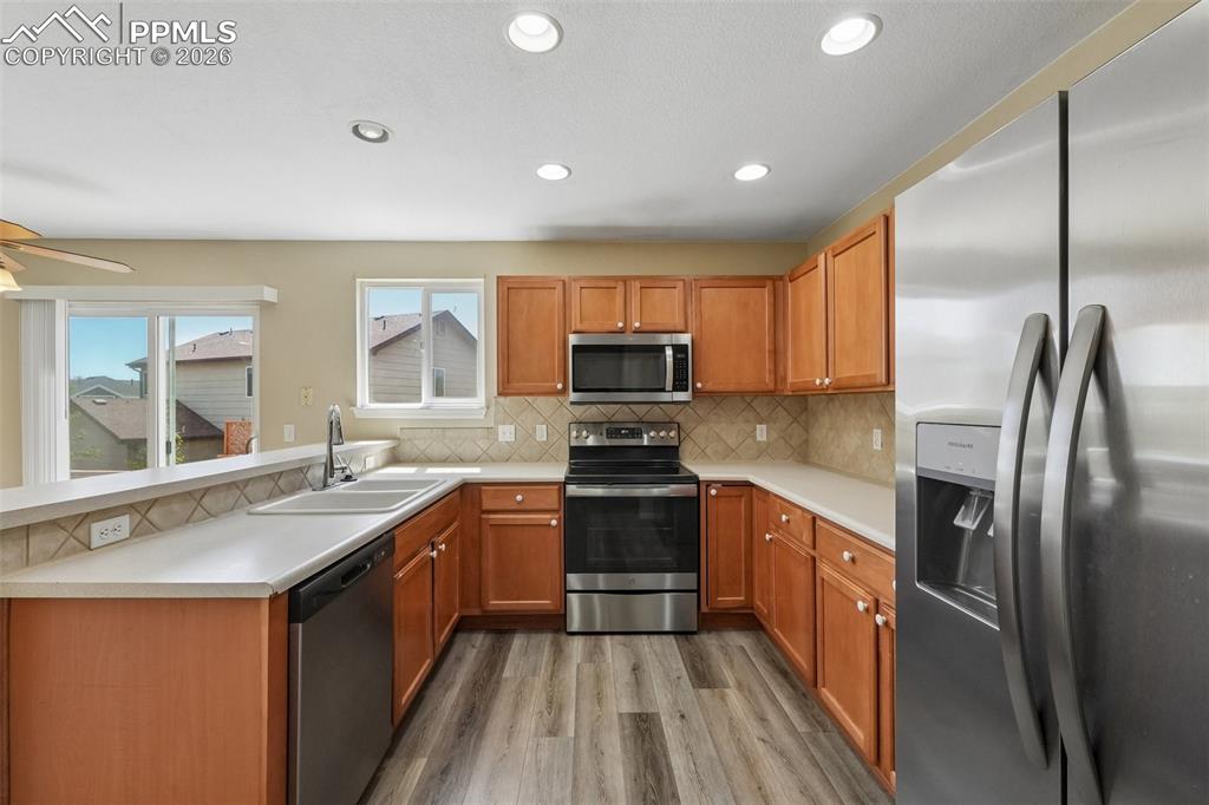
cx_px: 604
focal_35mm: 15
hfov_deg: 100.4
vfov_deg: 77.3
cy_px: 402
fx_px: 504
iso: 640
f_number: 9
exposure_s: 1/60
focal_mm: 10
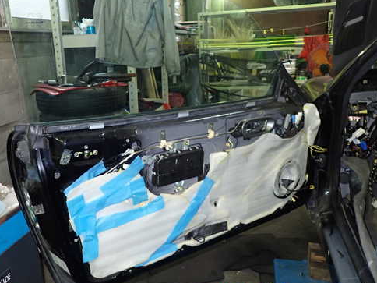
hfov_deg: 58.2
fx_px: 338
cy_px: 127
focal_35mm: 31
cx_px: 164
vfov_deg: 45.4
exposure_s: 1/30
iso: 250
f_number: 2
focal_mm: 4.5
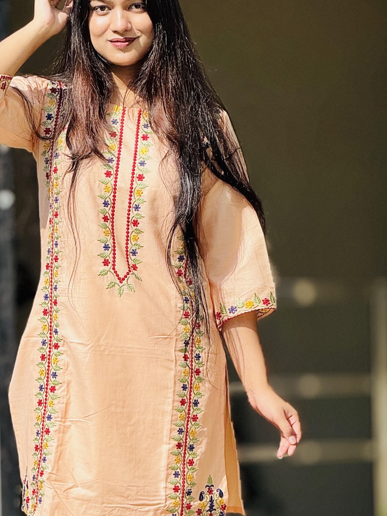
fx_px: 3503
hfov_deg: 6.3
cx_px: 141
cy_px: 390
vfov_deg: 8.4
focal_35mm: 235
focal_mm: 15.66
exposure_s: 1/1167
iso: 50
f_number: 2.8
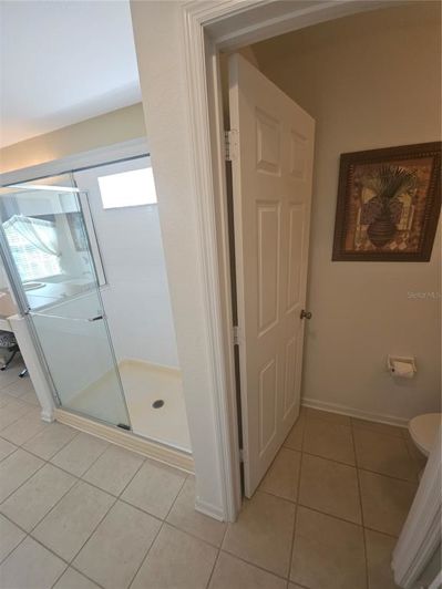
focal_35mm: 13
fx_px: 221
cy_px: 294
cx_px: 221
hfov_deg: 89.9
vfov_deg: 106.2
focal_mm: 1.7
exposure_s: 1/60
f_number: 2.2
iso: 64
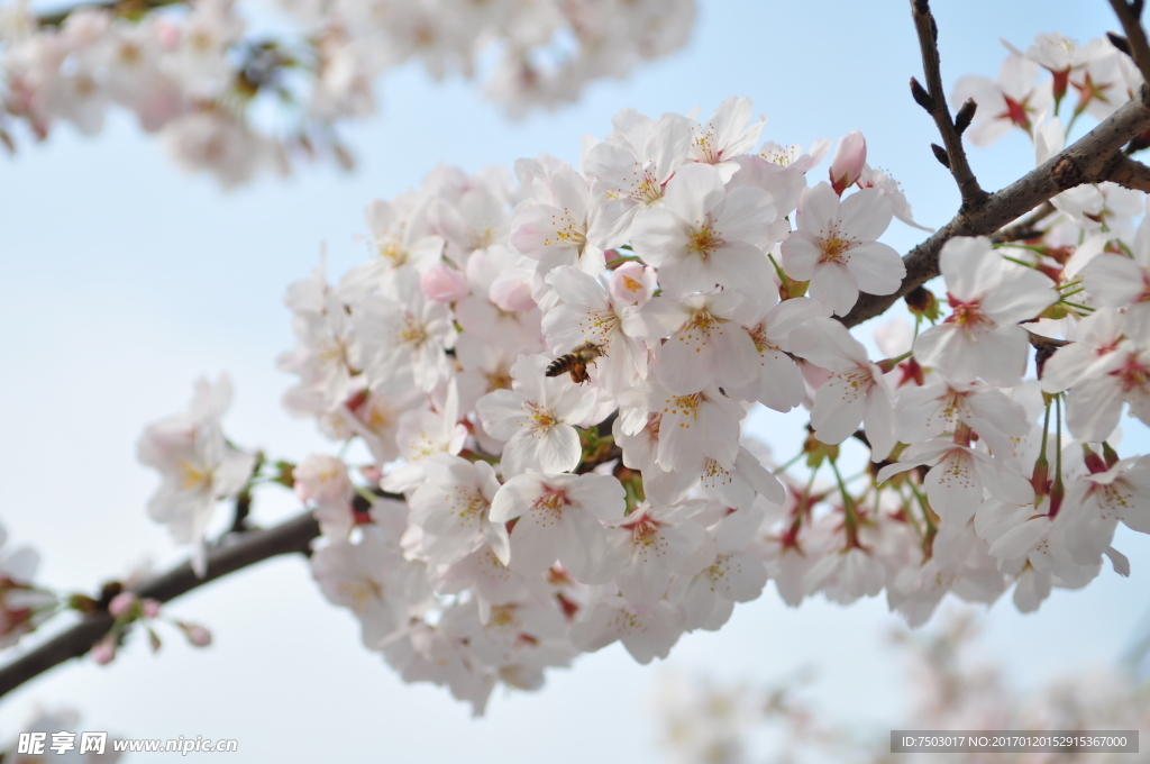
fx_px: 2632
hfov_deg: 24.6
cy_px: 382
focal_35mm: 82
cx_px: 575
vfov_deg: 16.5
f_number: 4
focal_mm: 55
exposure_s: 1/1250
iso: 200
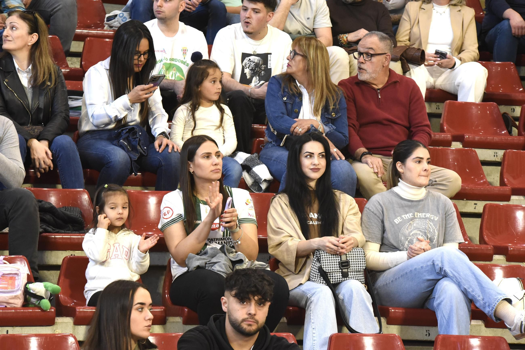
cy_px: 175
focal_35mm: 160
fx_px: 2334
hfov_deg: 12.8
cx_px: 262
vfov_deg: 8.6
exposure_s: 1/160
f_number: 6.3
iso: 4000
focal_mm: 160
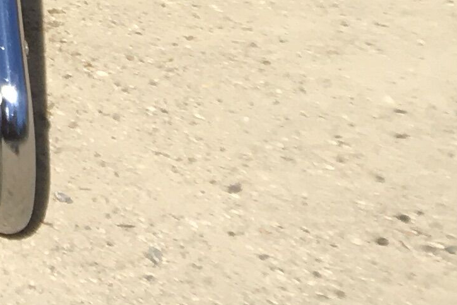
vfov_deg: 7.0
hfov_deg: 11.4
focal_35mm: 168
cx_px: -362
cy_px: -718
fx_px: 2133
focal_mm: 4.15
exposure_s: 1/2024
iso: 25
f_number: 2.2
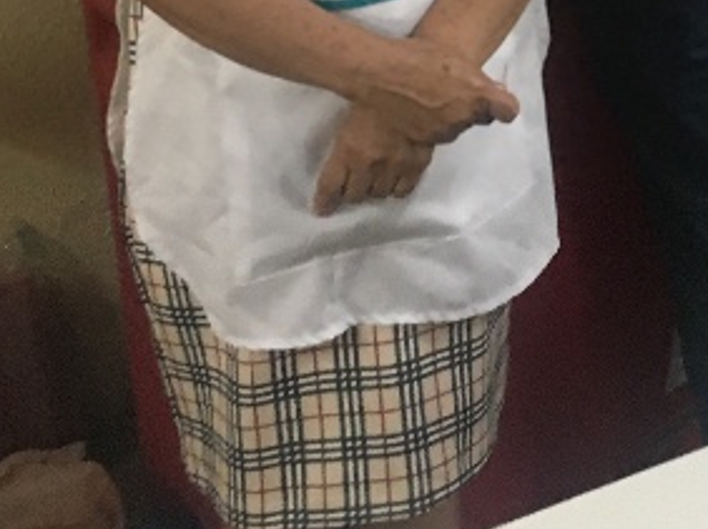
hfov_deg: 18.1
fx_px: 2105
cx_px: 871
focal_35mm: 103
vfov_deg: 13.8
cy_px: -148
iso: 200
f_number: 2.2
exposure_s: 1/24
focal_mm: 4.15
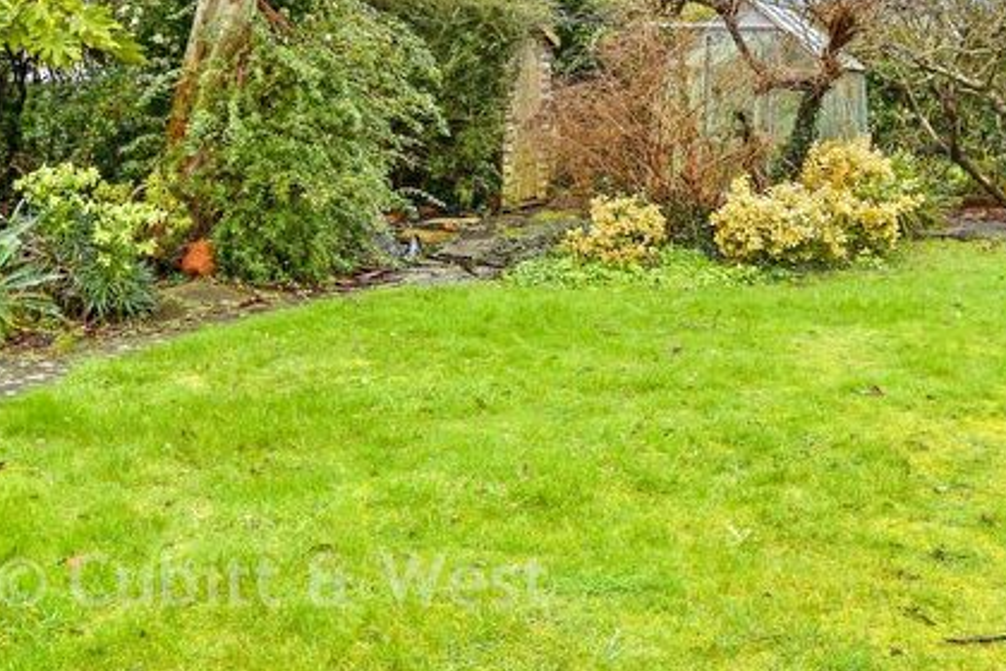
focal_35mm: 45
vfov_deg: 29.5
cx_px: 539
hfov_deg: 43.6
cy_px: 198
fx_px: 1257
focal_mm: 18
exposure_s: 1/25
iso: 200
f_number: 8
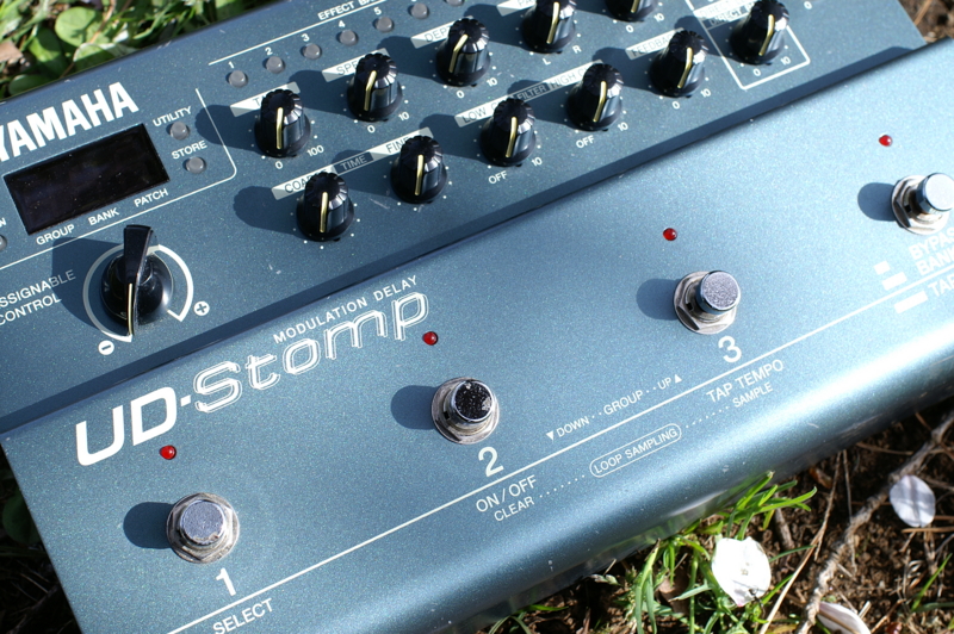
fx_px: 1390
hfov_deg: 37.9
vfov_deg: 25.7
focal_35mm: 52
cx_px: 477
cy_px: 317
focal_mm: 35
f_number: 8
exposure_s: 1/80
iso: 100
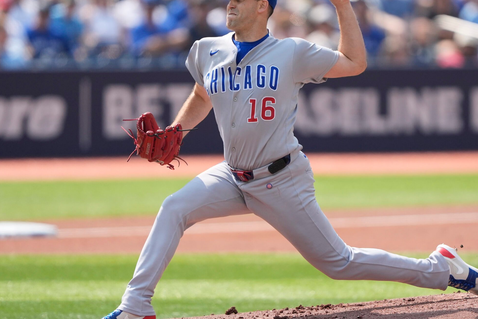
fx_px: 6945
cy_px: 149
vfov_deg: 2.6
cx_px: 275
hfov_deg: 3.9
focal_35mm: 523
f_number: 2.8
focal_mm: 400
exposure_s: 1/6400
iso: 640
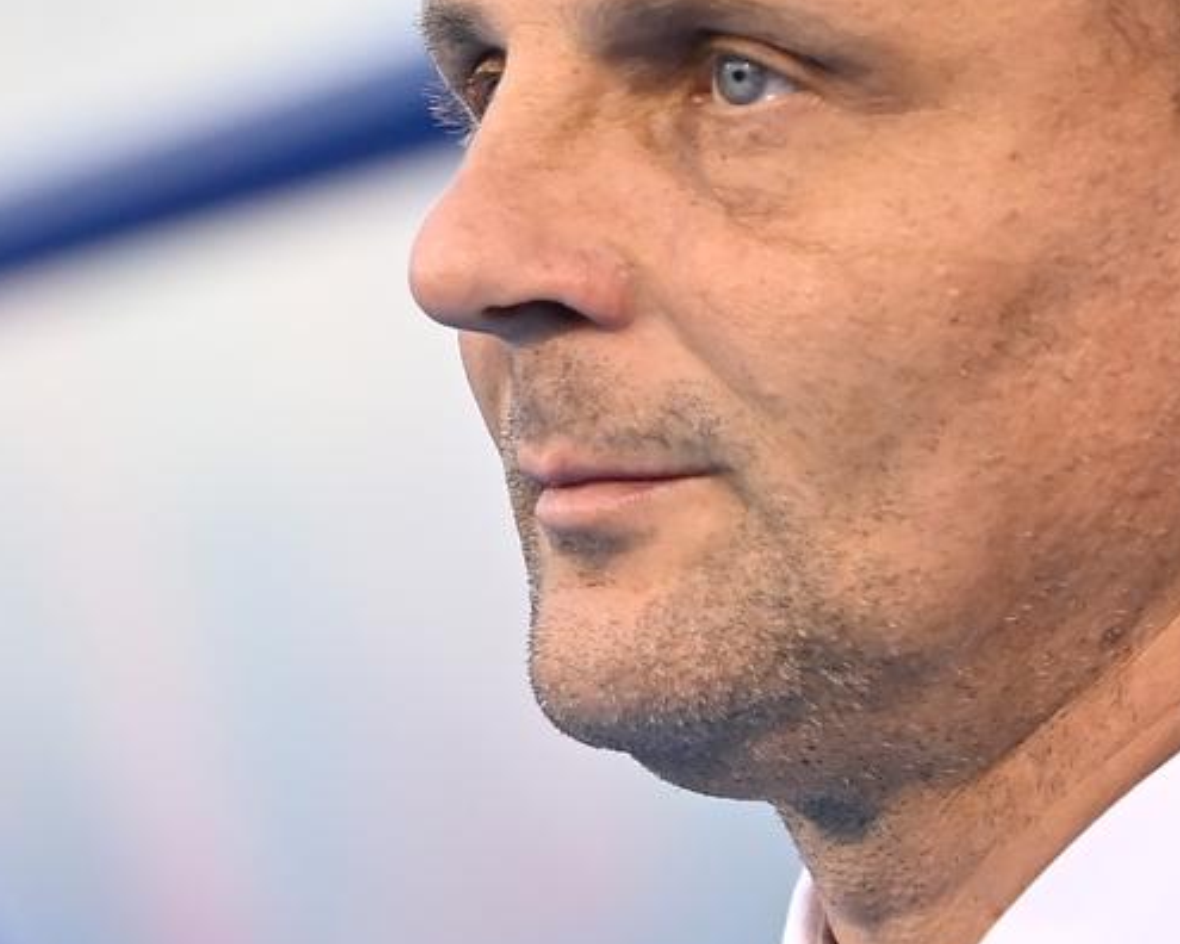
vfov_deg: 4.3
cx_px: 24
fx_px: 12712
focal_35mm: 364
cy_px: 527
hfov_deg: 5.3
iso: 2000
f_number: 2.8
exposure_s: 1/1000
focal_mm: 120
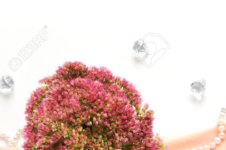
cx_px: 89
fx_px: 640
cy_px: 37
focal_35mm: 102
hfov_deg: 20.0
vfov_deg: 13.4
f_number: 20
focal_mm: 36
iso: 100
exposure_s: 1.3
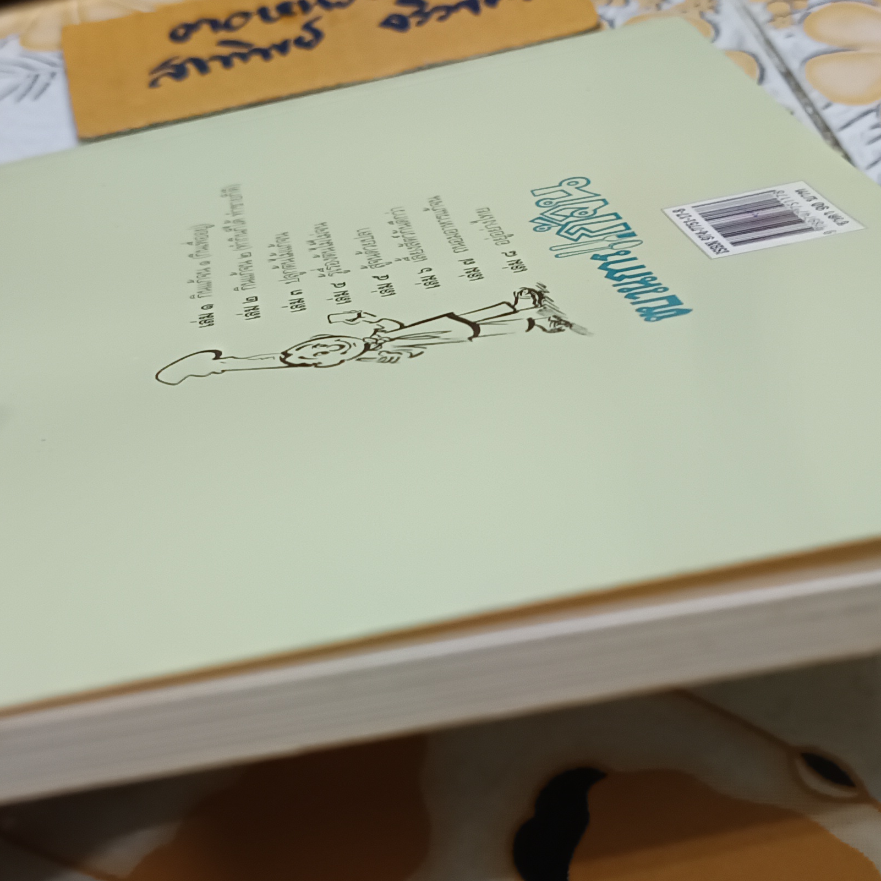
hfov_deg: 32.2
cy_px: 431
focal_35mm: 53
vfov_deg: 32.2
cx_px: 496
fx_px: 1526
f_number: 1.7
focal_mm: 5.31
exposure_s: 1/33.3
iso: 1179
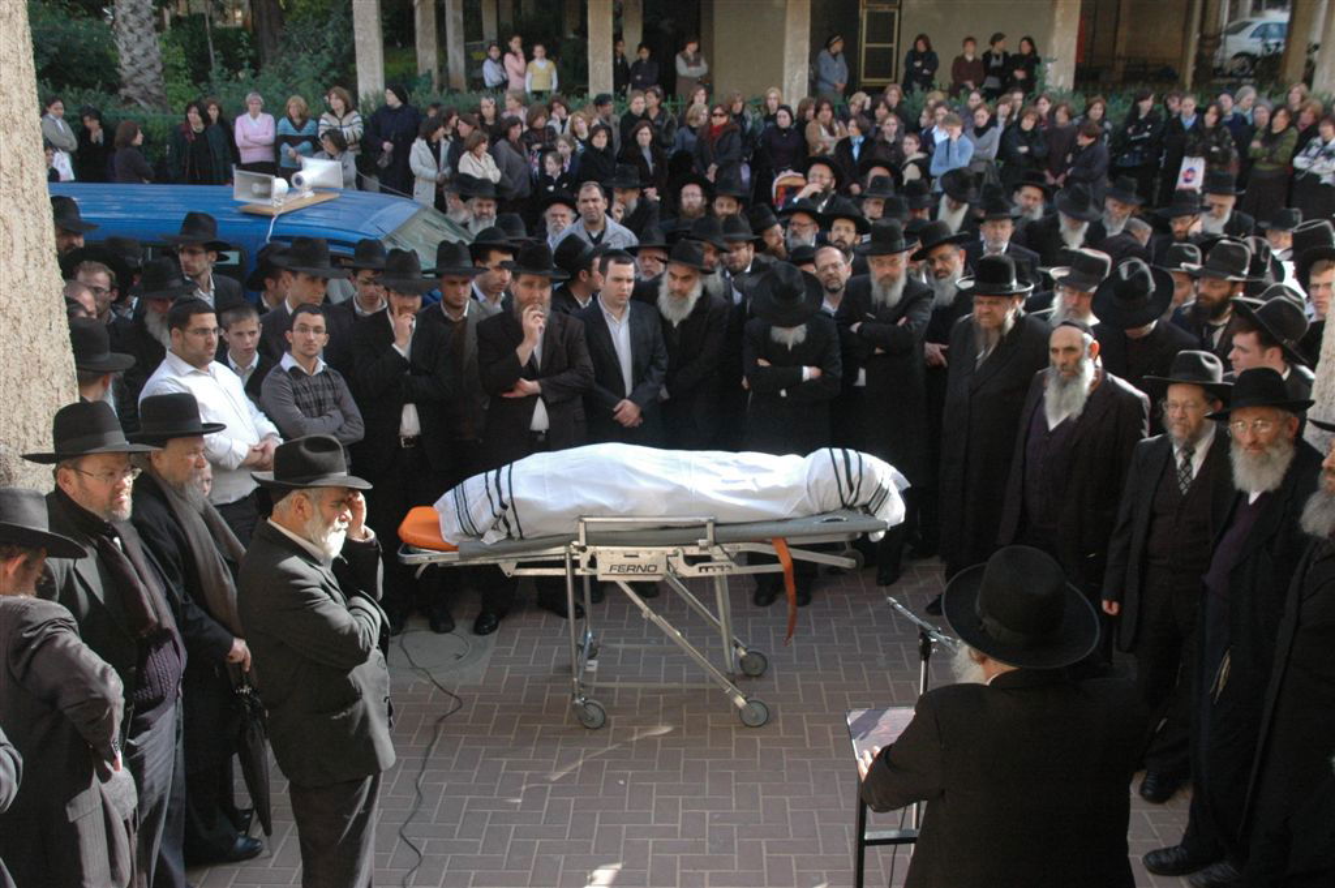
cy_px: 444
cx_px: 668
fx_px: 1445
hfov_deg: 49.6
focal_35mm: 39
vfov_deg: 34.2
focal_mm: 26
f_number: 8
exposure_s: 1/250
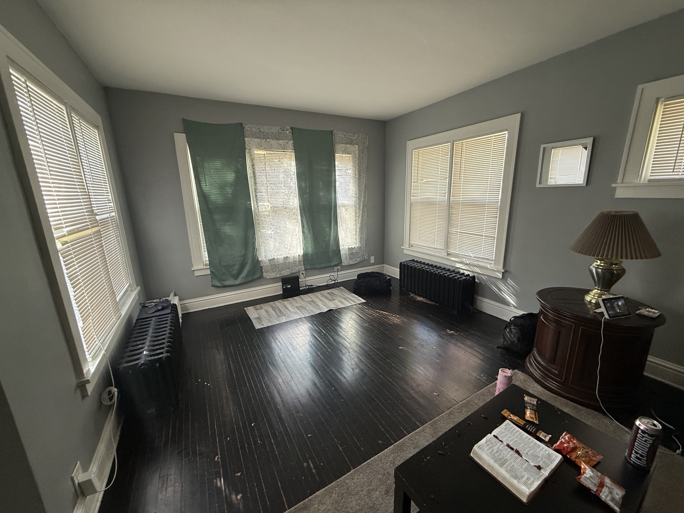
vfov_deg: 85.7
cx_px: 342
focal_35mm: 14
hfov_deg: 102.1
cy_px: 256
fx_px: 277
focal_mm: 2.22
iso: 250
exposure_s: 1/99
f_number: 2.2
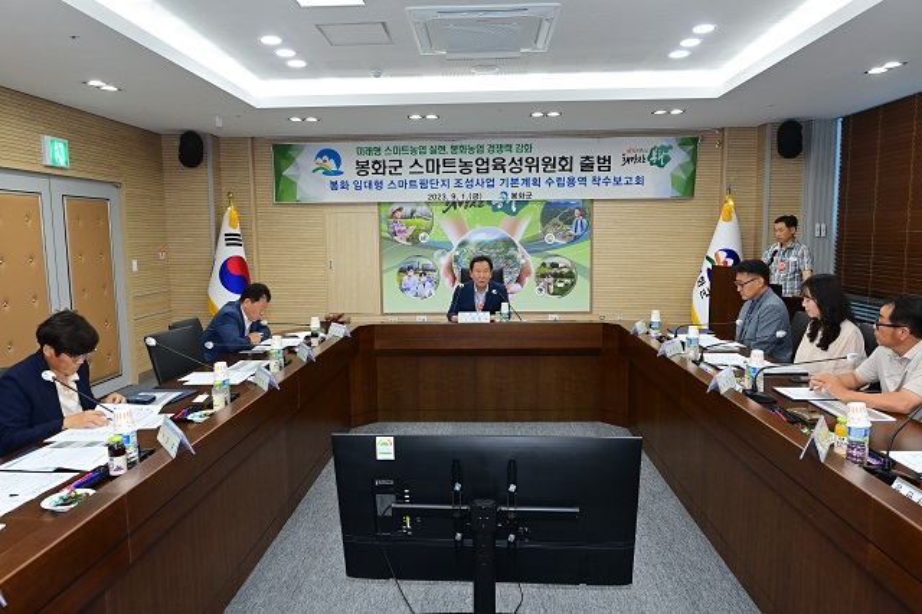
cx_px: 461
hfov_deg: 73.8
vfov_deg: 53.1
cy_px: 307
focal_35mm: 24
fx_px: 614
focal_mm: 24
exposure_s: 1/200
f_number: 6.3
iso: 2500
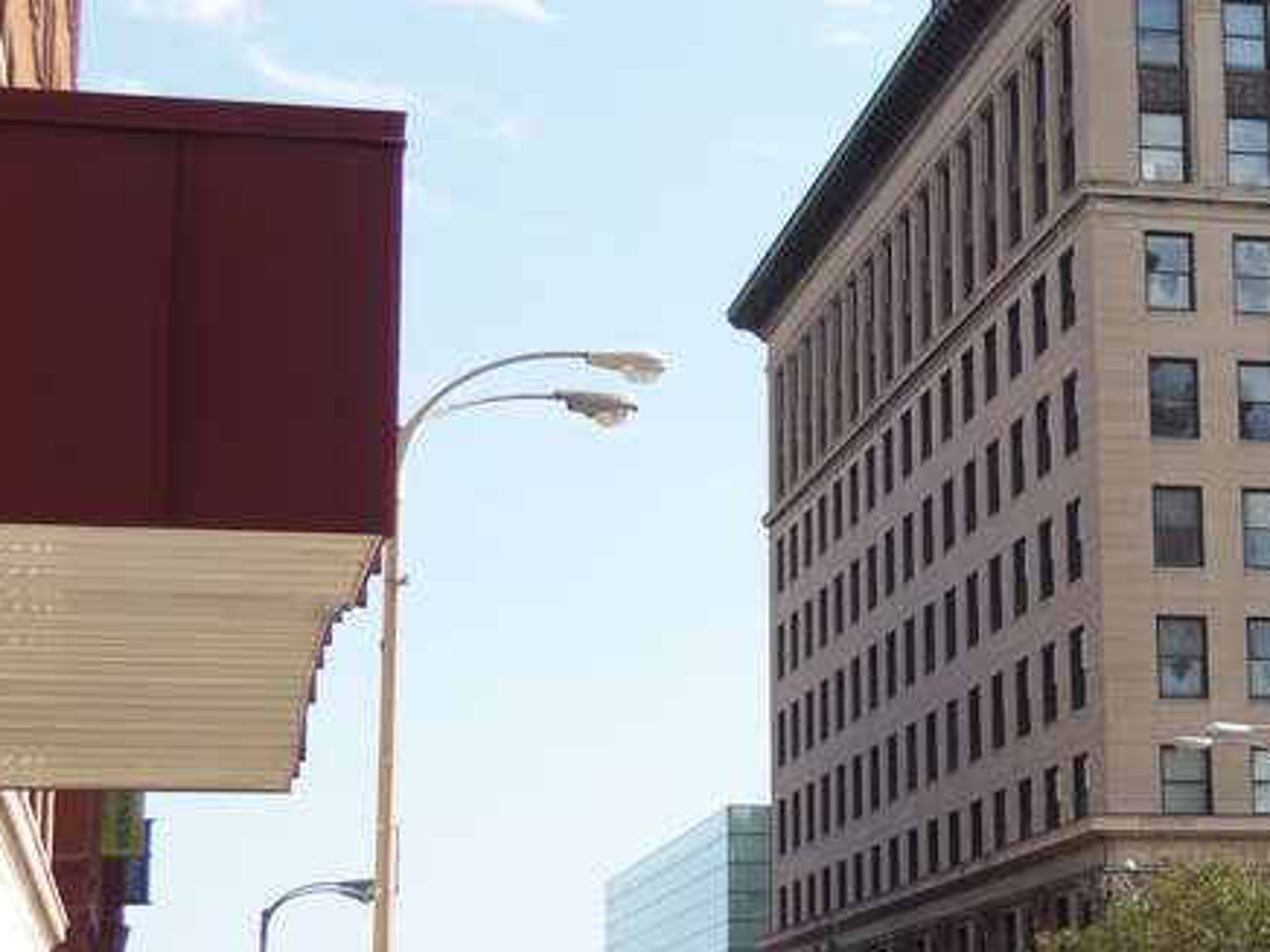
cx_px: 1104
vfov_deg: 16.4
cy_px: 524
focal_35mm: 90
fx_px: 3302
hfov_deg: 21.4
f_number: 4.6
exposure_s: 1/200
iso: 64
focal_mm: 8.7
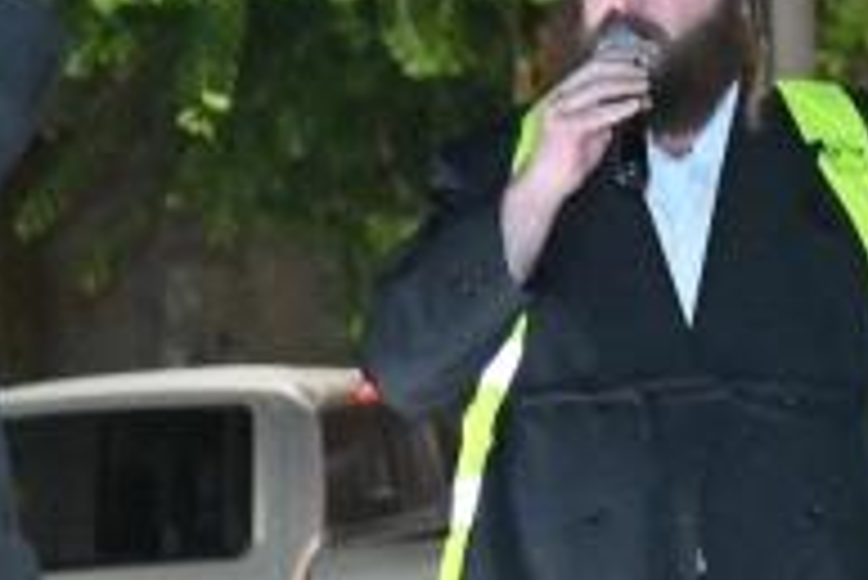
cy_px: 429
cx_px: 706
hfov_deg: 8.4
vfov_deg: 5.6
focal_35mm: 244
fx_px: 5887
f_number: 4
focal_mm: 46
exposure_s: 1/125
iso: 3200
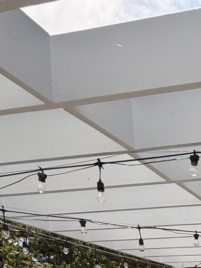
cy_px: 414
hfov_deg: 22.6
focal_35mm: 55
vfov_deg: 25.3
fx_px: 426
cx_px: 286
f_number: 2.2
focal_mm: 2.22
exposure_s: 1/2611
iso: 50
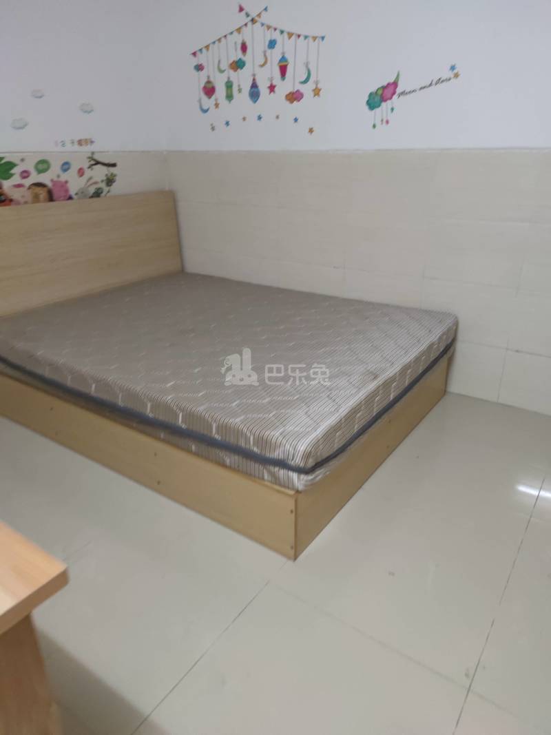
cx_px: 276
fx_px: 509
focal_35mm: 24
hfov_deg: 56.8
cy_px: 368
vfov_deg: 71.6
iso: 979
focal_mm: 6.72
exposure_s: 1/50
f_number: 1.69
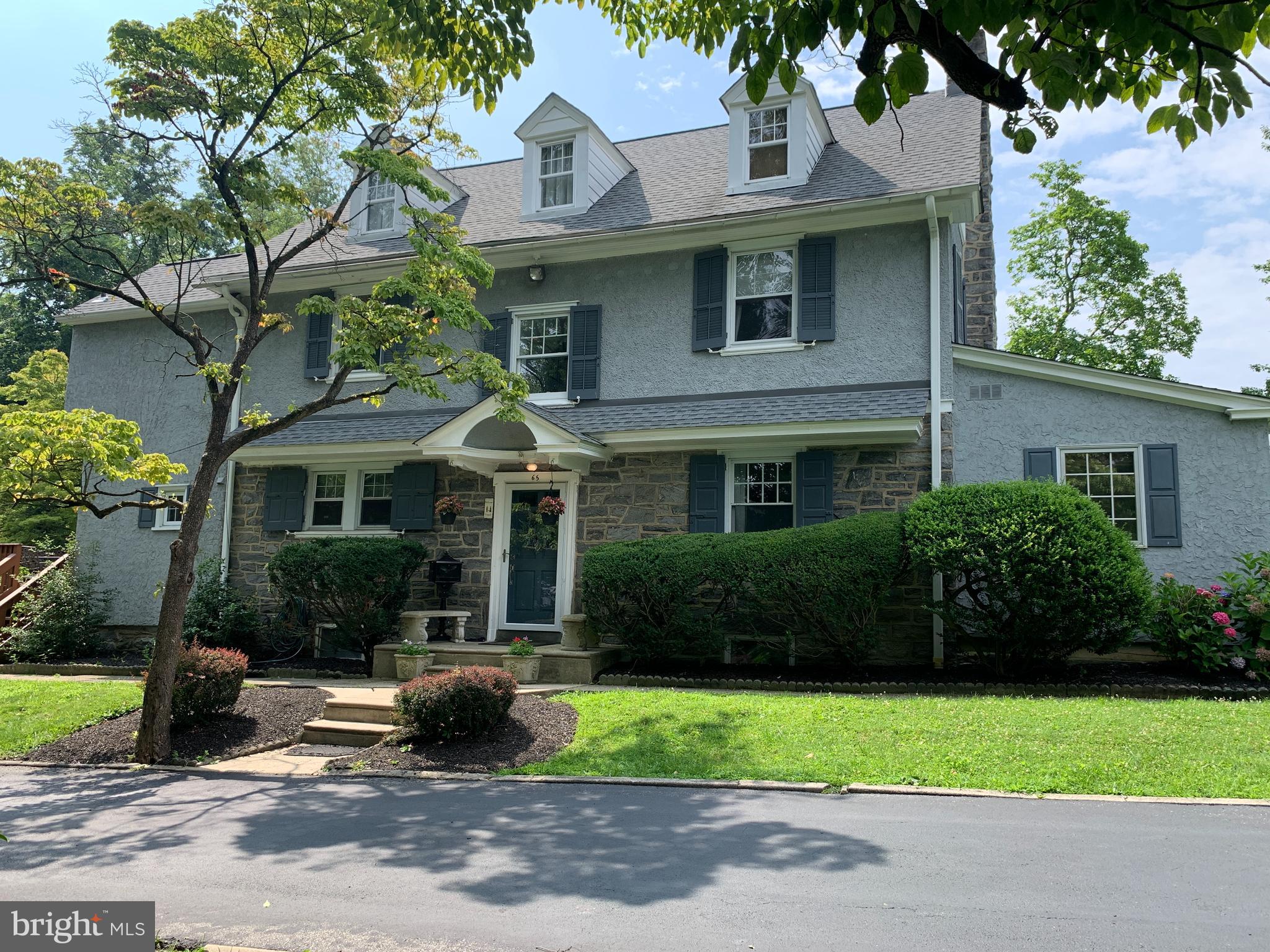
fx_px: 954
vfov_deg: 53.1
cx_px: 635
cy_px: 476
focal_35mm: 26
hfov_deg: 67.3
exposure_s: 1/743
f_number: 1.8
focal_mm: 4.25
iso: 25
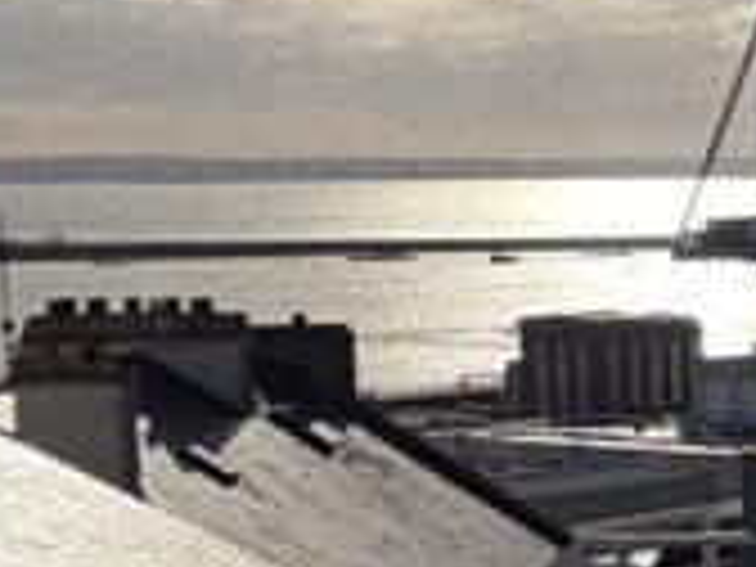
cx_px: 1390
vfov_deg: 11.9
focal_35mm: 124
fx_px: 2708
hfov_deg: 14.0
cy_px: 454
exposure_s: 1/14493
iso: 50
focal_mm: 5.96
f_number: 1.6
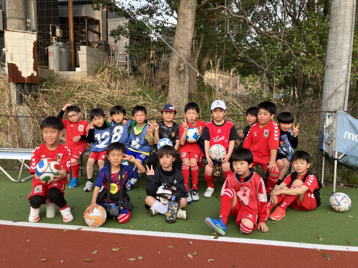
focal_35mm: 28
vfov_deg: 49.7
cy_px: 134
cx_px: 179
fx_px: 290
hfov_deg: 63.4
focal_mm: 3.99
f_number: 1.8
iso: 25
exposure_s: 1/121
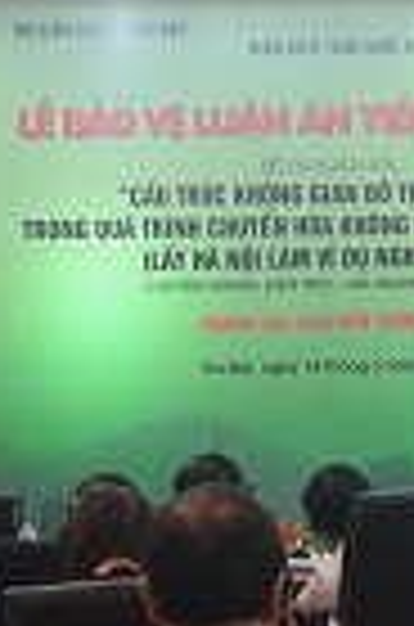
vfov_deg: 10.5
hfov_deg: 6.9
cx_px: 207
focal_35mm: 197
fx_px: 3415
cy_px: 194
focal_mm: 40
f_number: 5.3
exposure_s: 1/40
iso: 1250
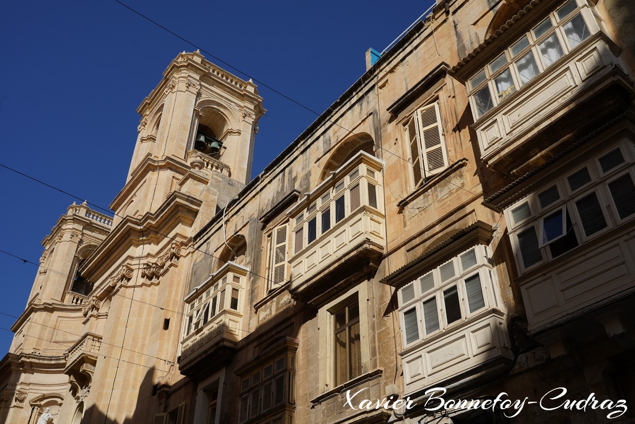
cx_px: 318
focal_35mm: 34
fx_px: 600
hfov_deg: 55.8
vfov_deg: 38.9
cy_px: 212
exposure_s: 1/500
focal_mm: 34
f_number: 8
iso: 100
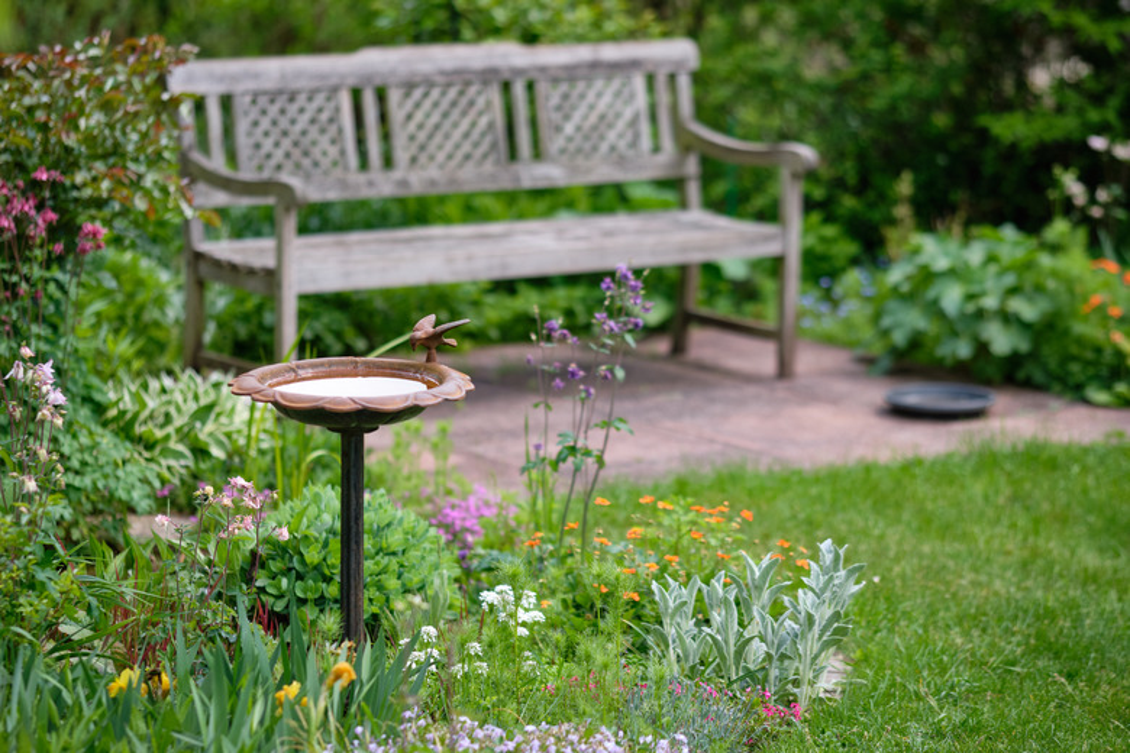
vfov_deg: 10.2
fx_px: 4237
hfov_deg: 15.2
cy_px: 376
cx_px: 565
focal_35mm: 135
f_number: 2
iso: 200
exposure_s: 1/1600
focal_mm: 90
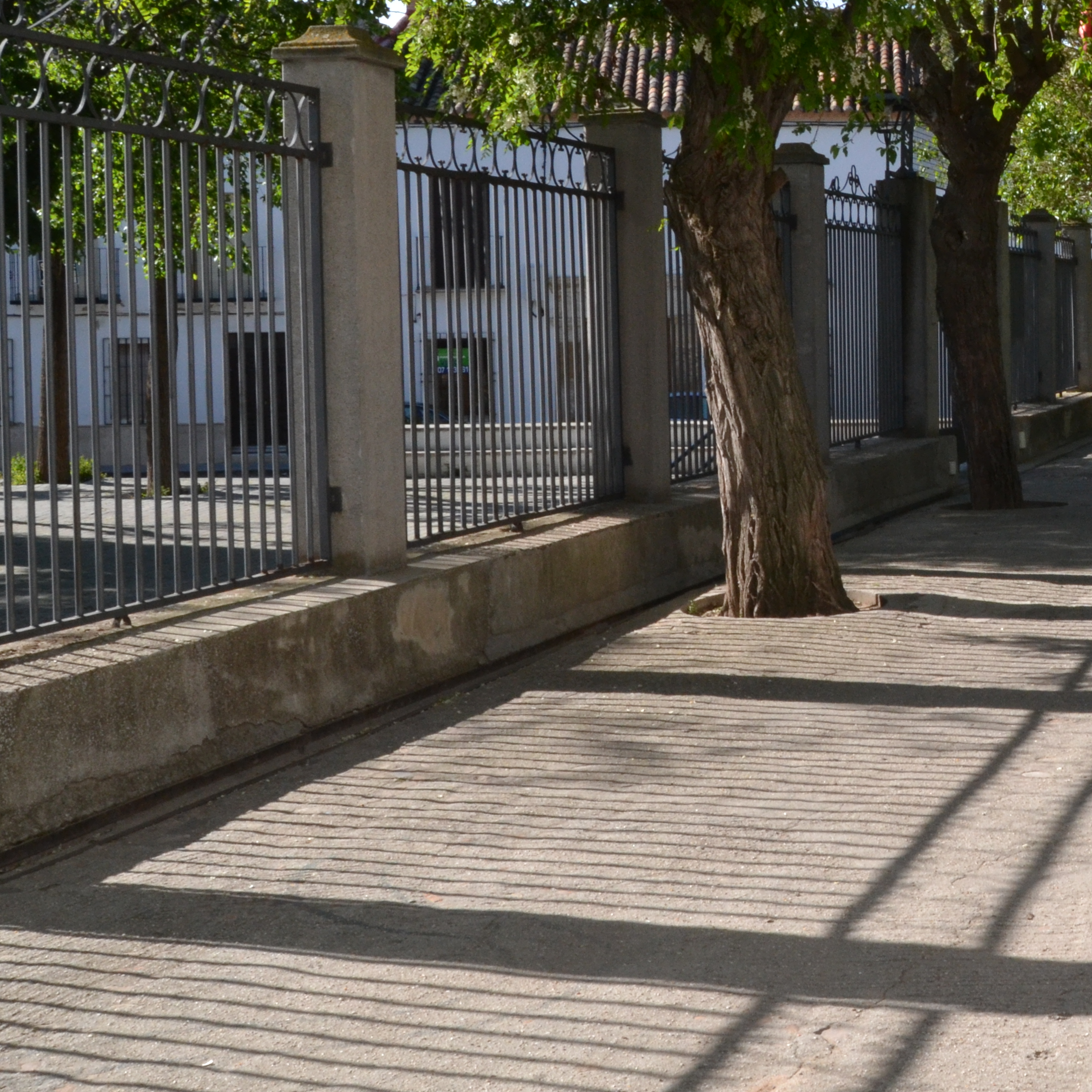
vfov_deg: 28.4
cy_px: 350
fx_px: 2141
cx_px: 1085
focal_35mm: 60
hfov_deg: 27.1
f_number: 18
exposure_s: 1/200
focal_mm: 22
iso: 800
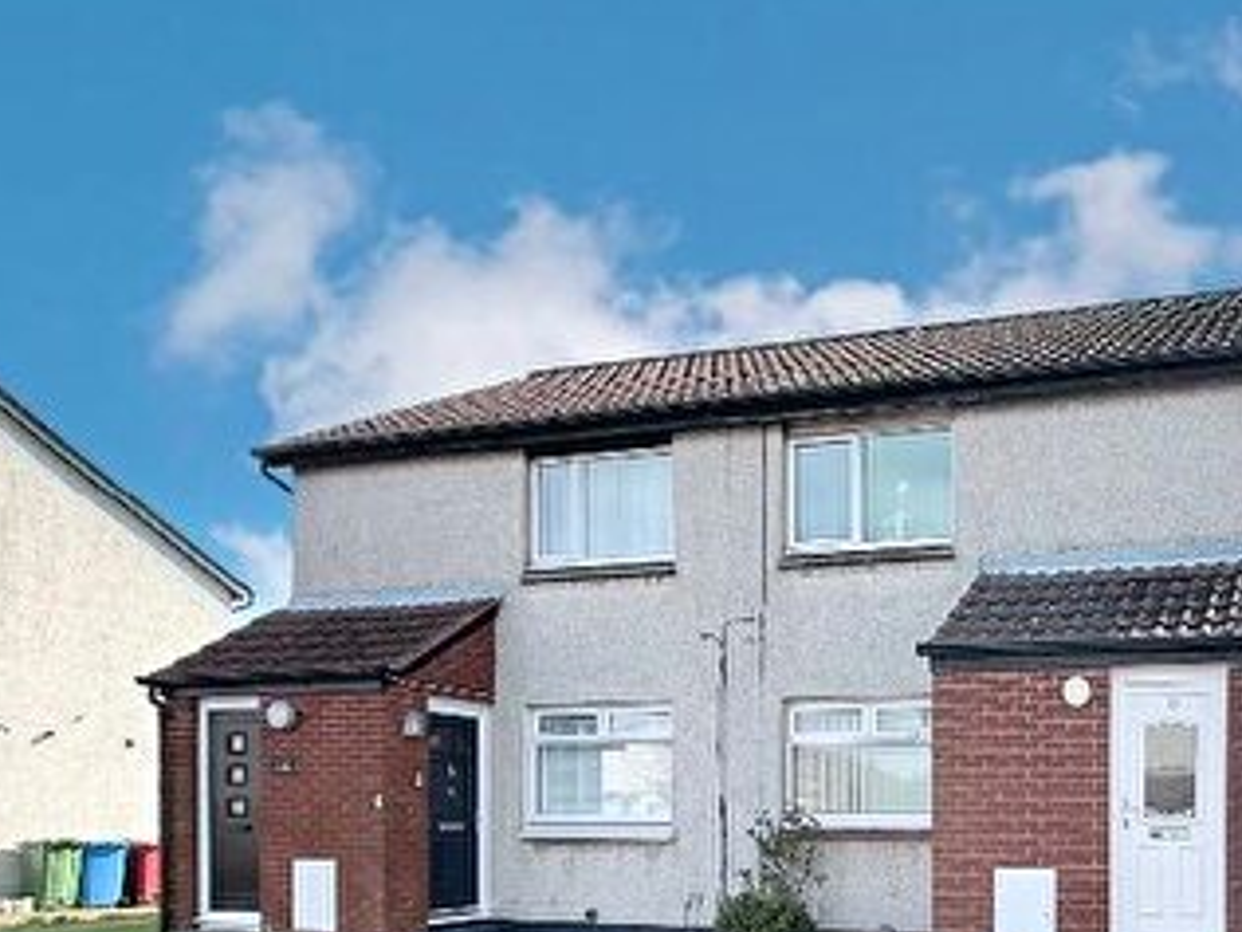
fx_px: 1112
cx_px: 1061
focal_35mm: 31
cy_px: 828
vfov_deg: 42.0
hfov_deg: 52.9
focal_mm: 2.22
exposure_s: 1/1656
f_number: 2.2
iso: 64
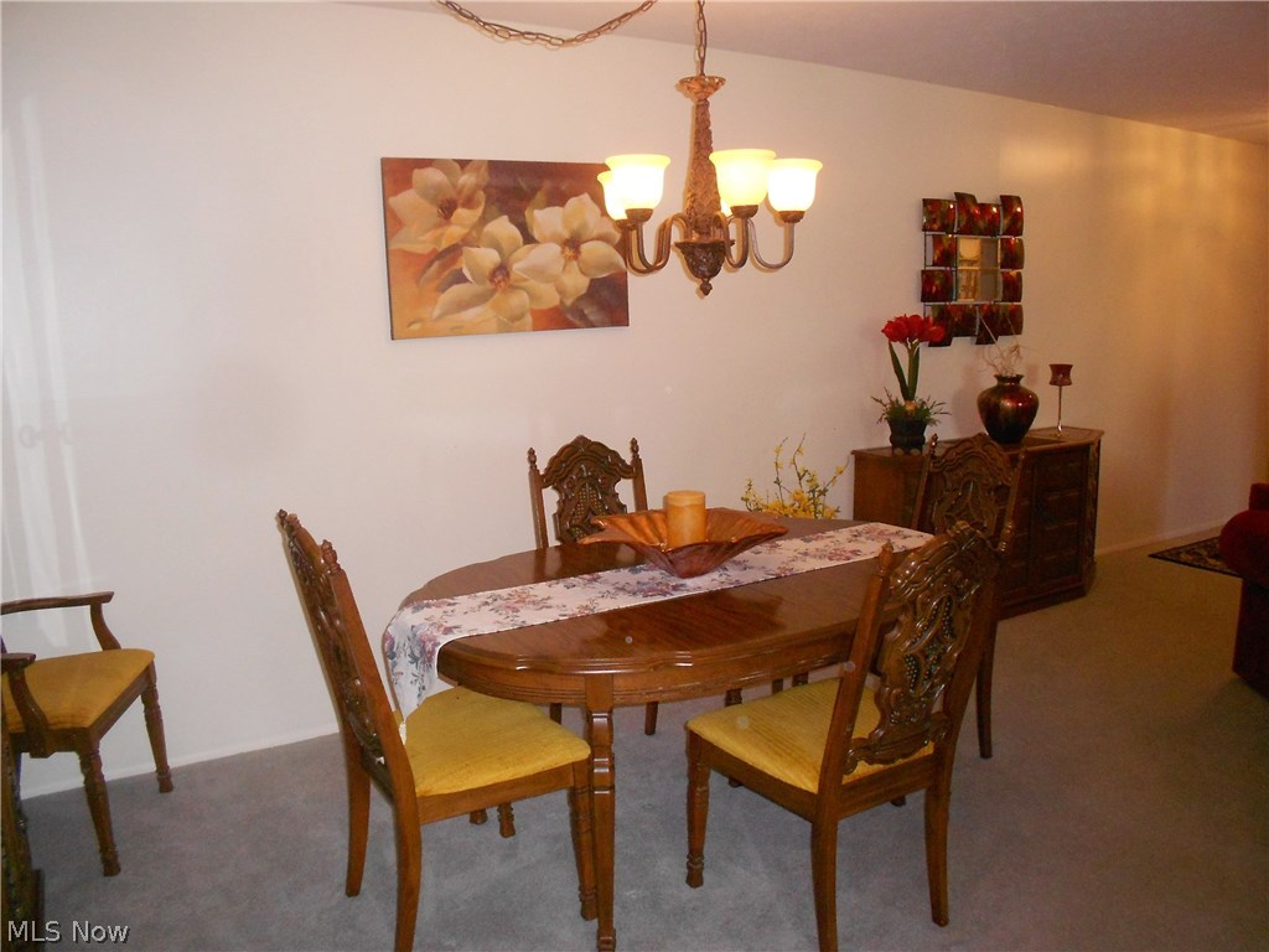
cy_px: 476
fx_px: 1173
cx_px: 634
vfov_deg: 44.2
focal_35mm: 32
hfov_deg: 56.8
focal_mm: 5.8
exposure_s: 1/30
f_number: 3.6
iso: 320
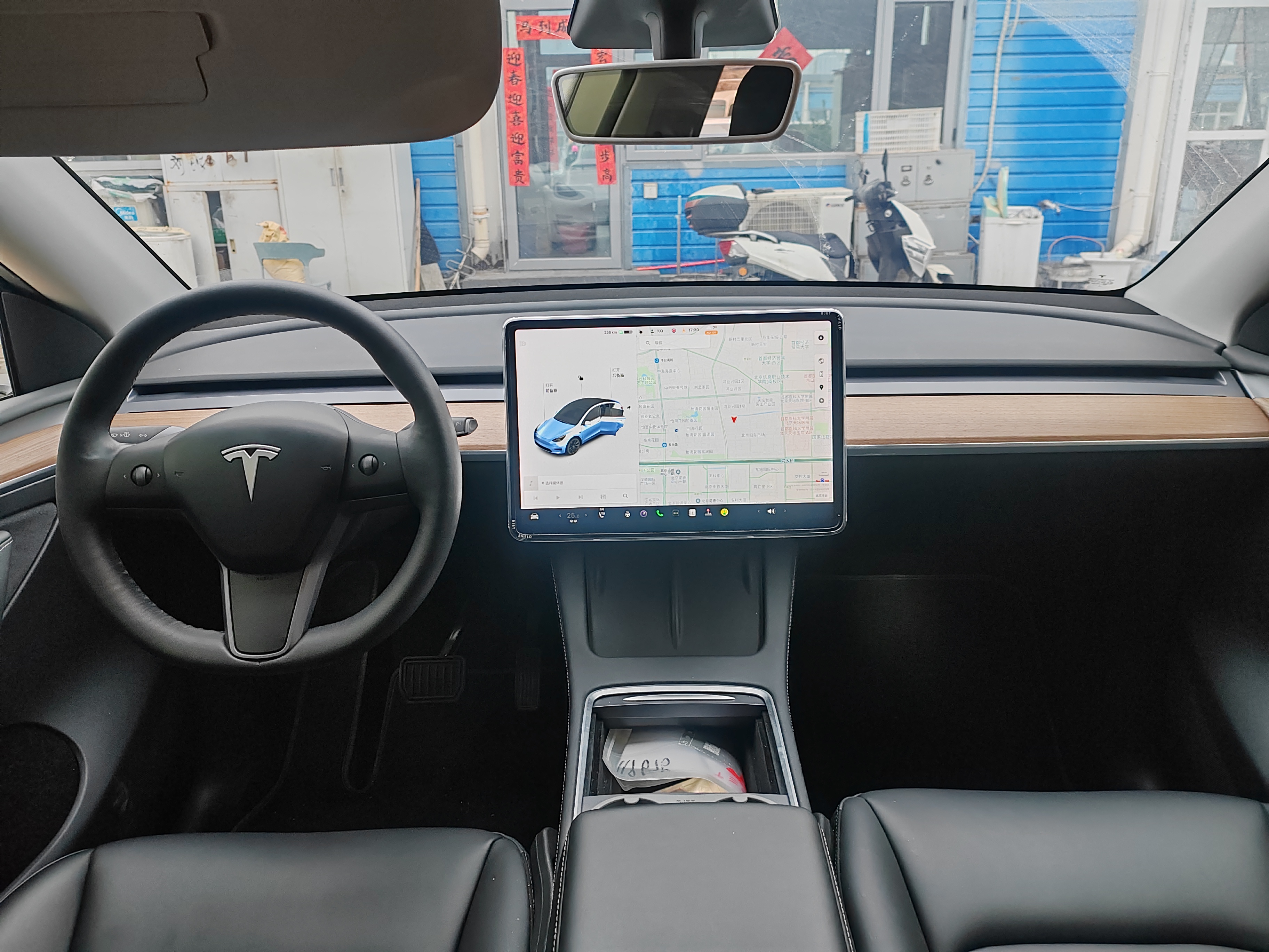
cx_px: 634
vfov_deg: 51.4
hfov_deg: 65.3
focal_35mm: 27
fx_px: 990
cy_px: 476
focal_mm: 6.14
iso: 800
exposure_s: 1/100
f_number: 1.8
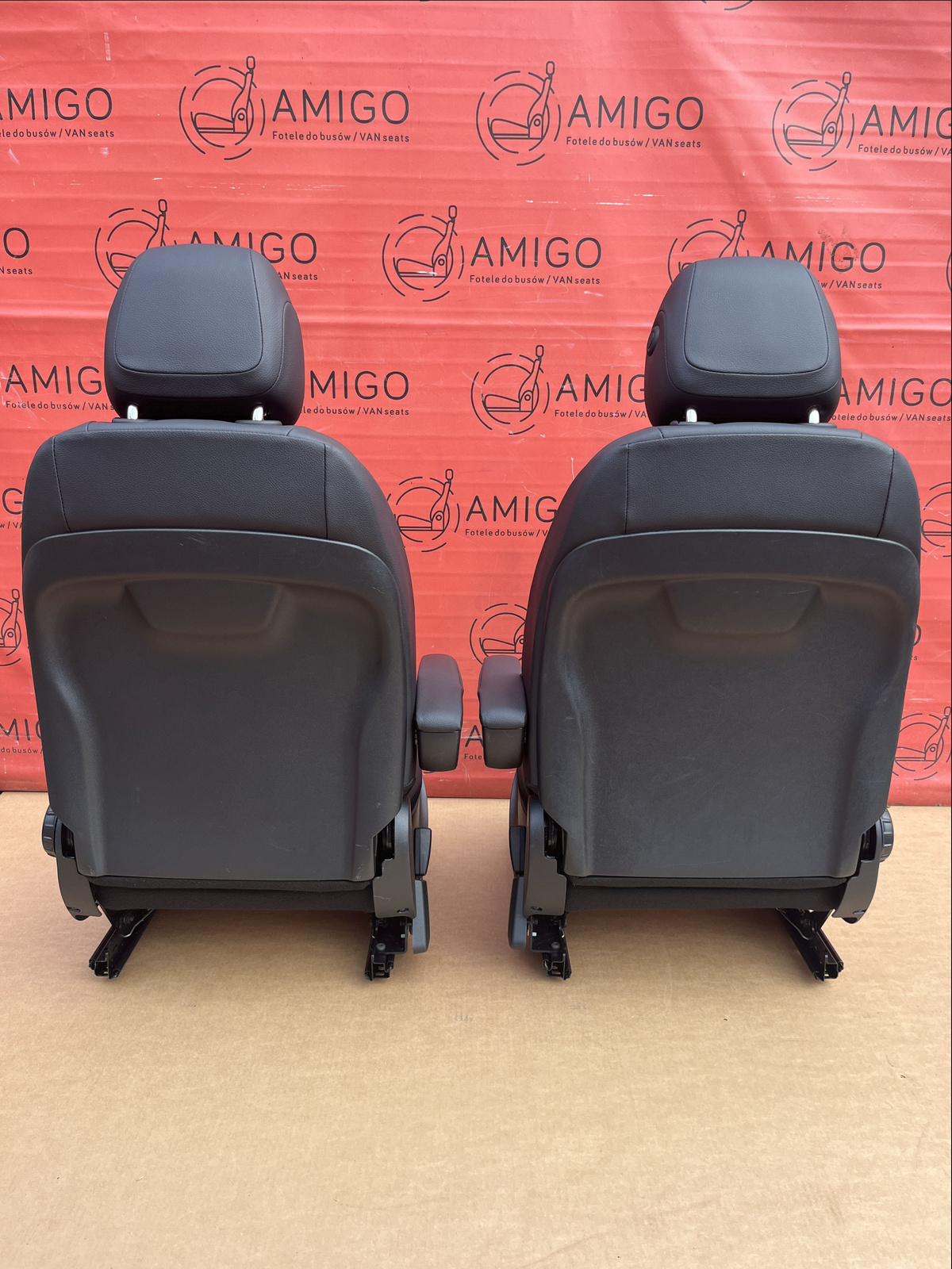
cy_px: 634
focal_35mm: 26
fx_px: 953
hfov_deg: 53.1
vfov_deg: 67.3
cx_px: 476
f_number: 1.6
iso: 32
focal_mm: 5.1
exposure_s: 1/133
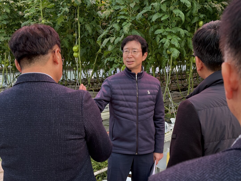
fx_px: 334
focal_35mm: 48
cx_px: 120
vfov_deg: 30.3
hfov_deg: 39.7
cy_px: 90
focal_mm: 6.76
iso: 64
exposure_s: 1/145
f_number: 1.78
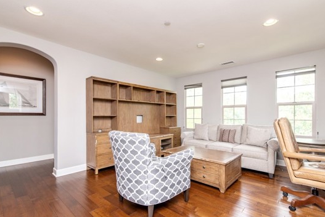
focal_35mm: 17
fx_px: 153
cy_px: 121
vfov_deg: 70.2
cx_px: 171
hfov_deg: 93.2
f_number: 4
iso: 200
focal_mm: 14
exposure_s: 1/80
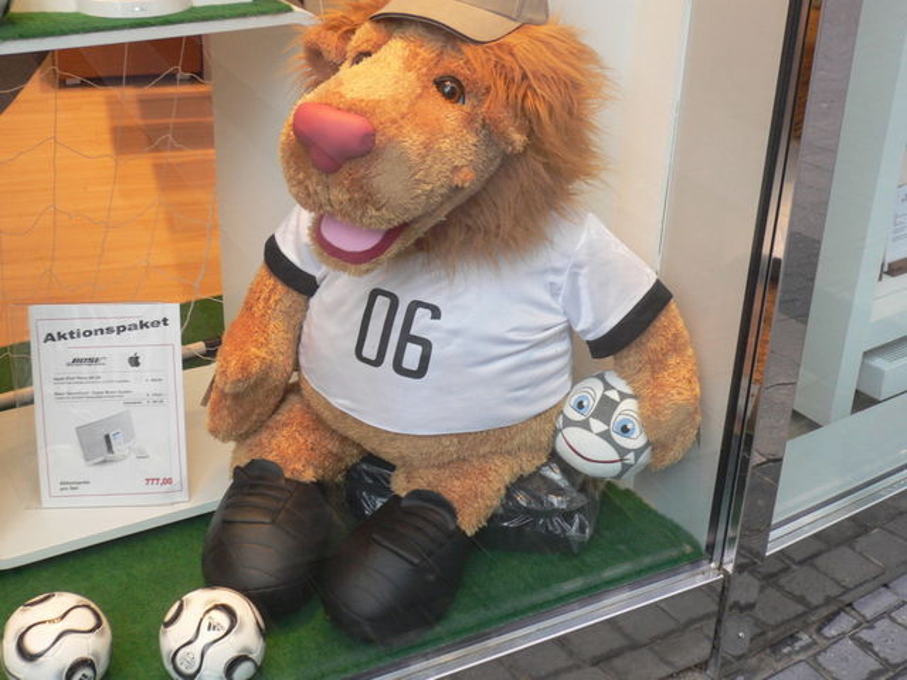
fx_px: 1336
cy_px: 340
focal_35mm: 51
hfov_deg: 37.5
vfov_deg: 28.6
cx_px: 454
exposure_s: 1/100
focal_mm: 8.5
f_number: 3.4
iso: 100
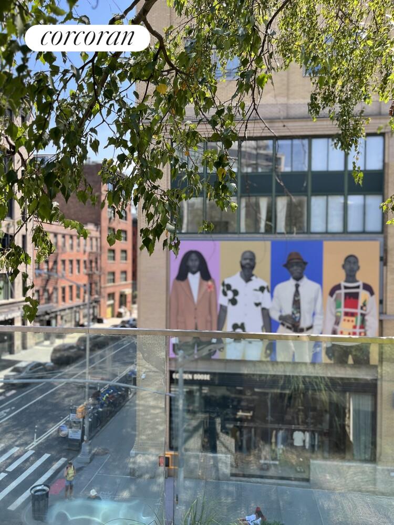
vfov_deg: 67.3
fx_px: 395
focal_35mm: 26
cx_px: 197
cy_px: 262
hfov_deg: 53.1
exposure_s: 1/772
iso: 50
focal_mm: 5.1
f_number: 1.6
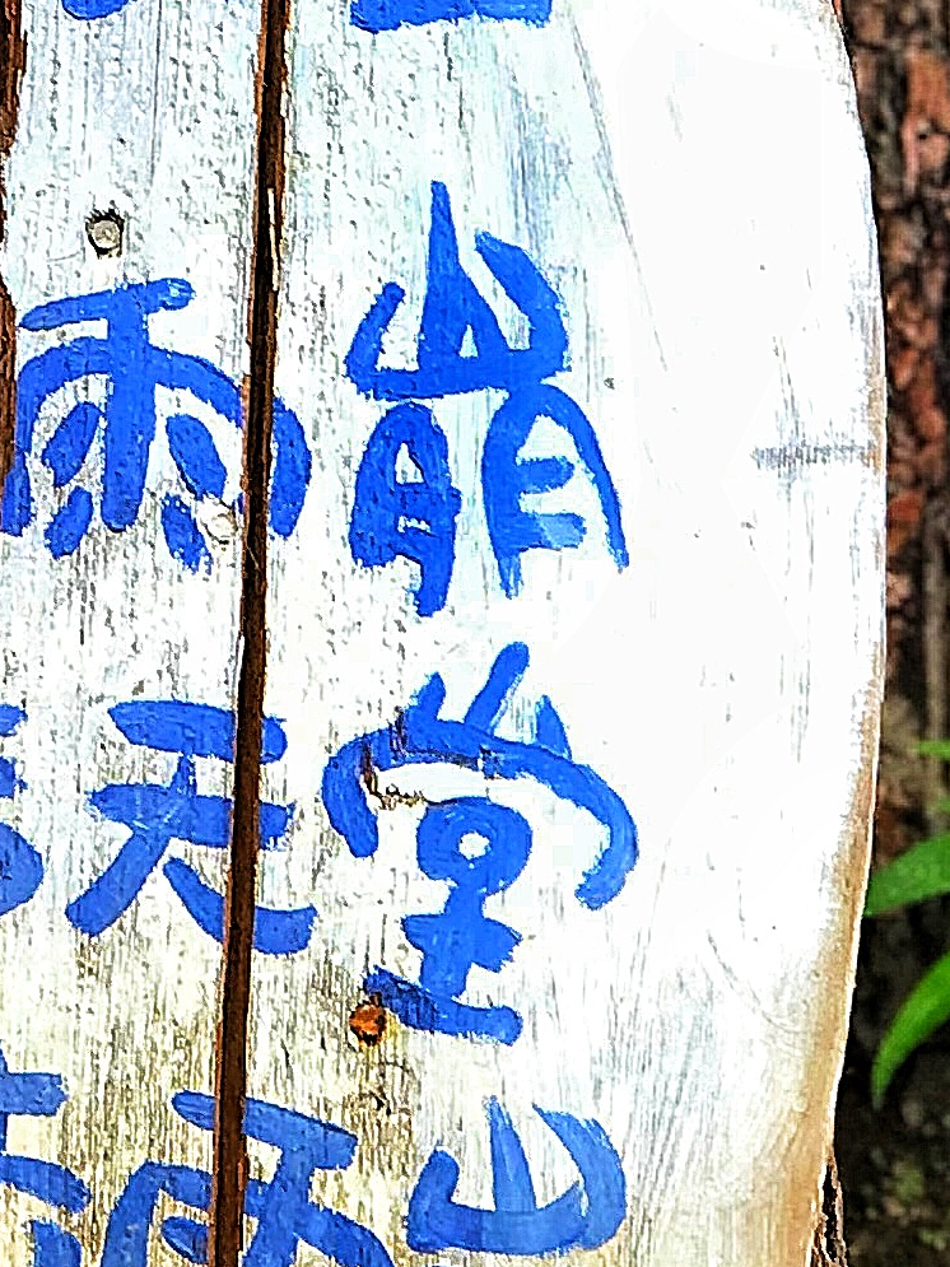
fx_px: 8455
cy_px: 71
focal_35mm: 231
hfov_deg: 6.4
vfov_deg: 8.5
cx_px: 53
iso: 25
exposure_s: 1/94
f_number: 2.8
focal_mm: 6.6
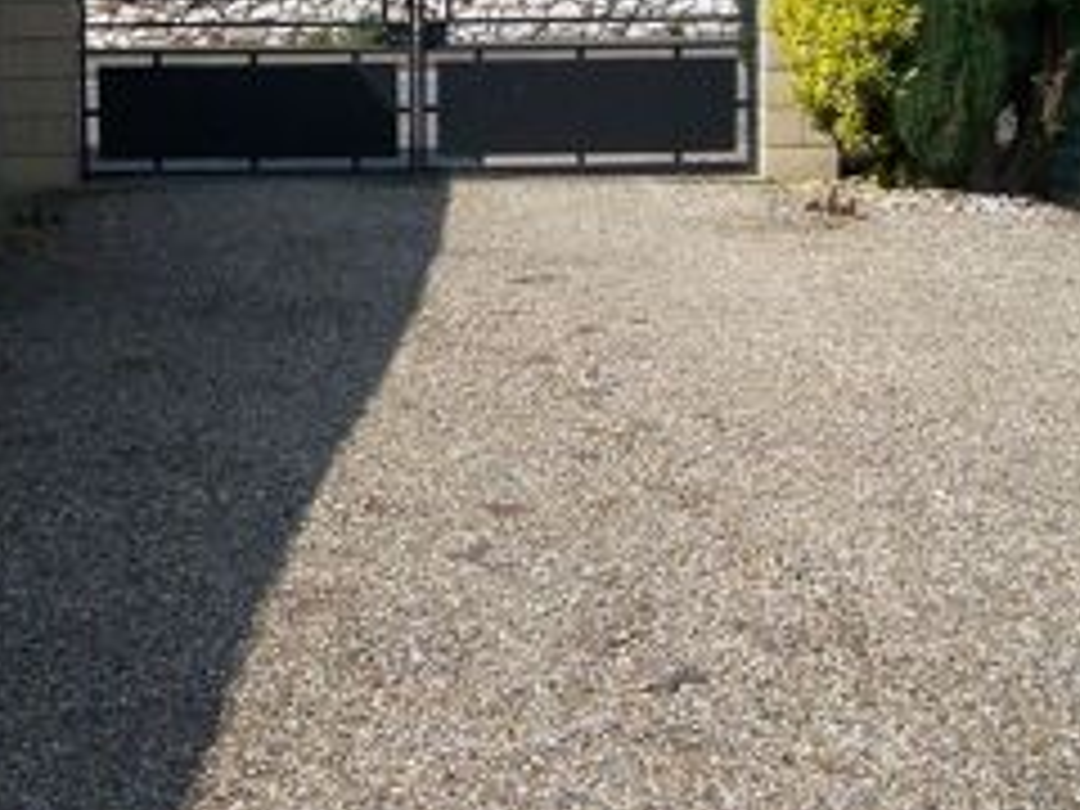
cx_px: 238
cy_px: 32
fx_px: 2371
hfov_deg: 25.3
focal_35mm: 76
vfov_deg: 18.9
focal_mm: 6.3
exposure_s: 1/1000
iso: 80
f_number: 4
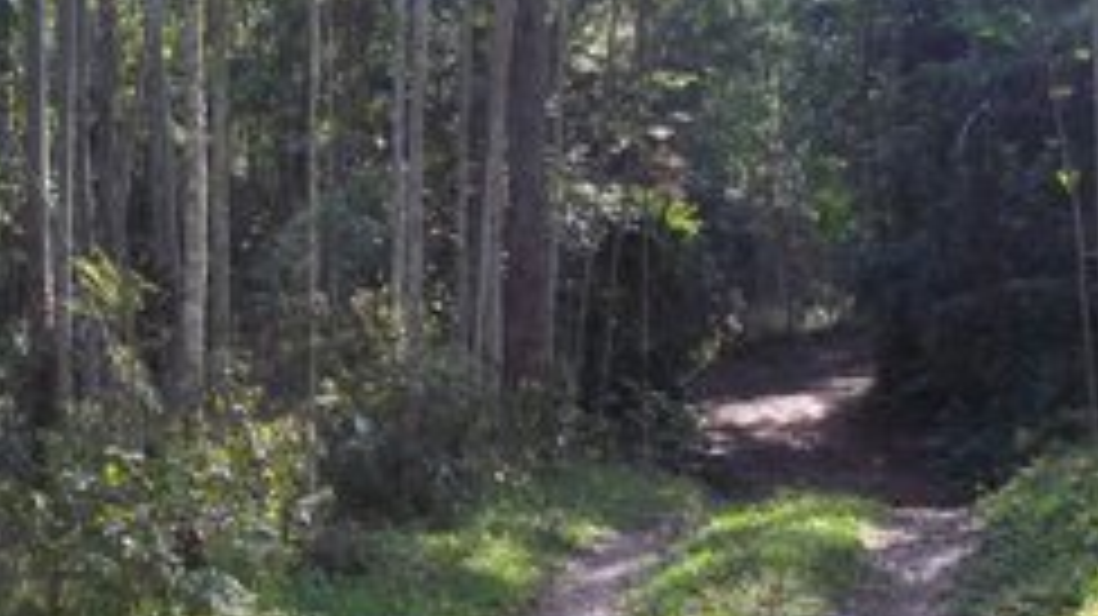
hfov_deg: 28.9
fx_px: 2095
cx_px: 279
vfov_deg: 16.7
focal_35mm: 72
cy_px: 351
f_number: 3.1
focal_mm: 6.5
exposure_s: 1/160
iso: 80
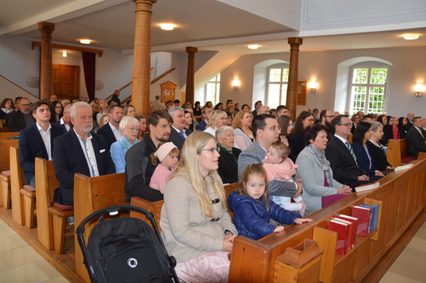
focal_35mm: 27
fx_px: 319
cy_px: 142
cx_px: 213
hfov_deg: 67.4
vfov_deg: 47.9
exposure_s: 1/60
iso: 400
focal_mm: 18
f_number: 3.5
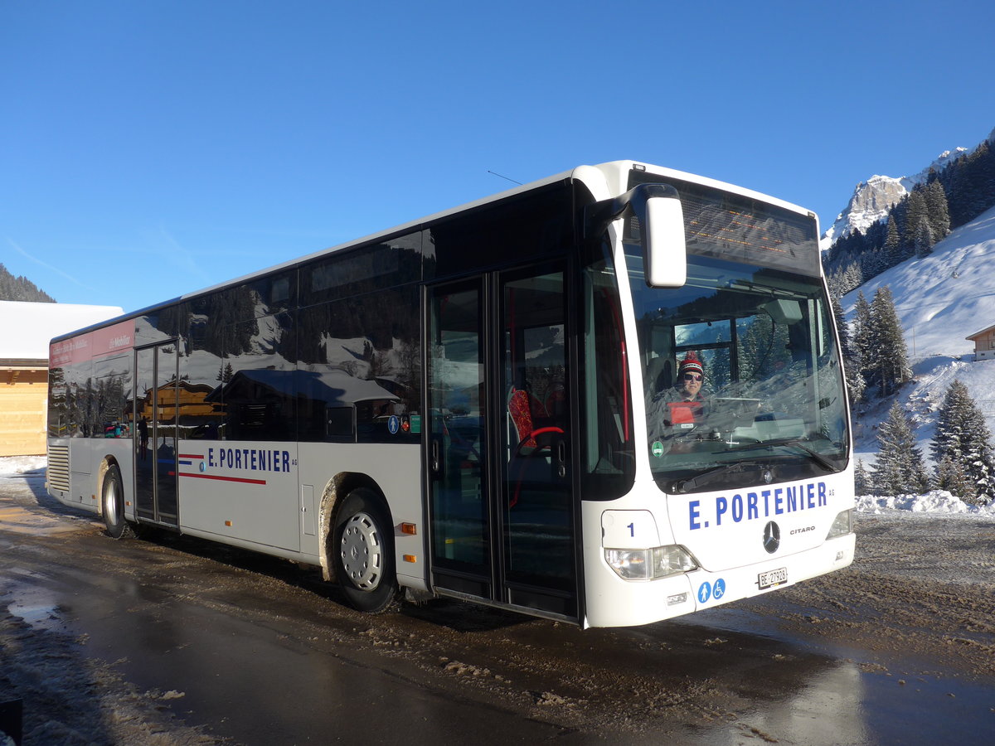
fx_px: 834
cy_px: 373
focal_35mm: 29
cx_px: 498
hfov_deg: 61.7
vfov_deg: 48.2
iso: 80
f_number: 2.8
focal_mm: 6
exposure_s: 1/1300
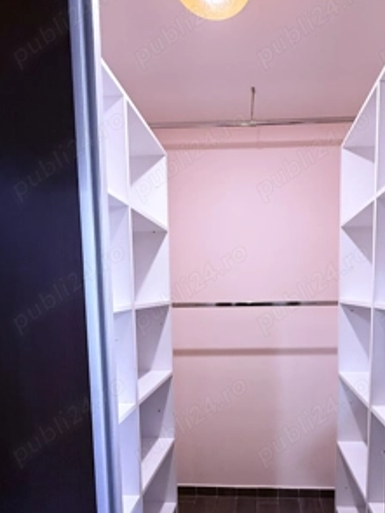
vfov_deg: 83.3
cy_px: 316
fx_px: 282
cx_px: 251
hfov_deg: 67.1
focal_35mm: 19
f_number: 2.2
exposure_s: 1/50
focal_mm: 2.22
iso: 500
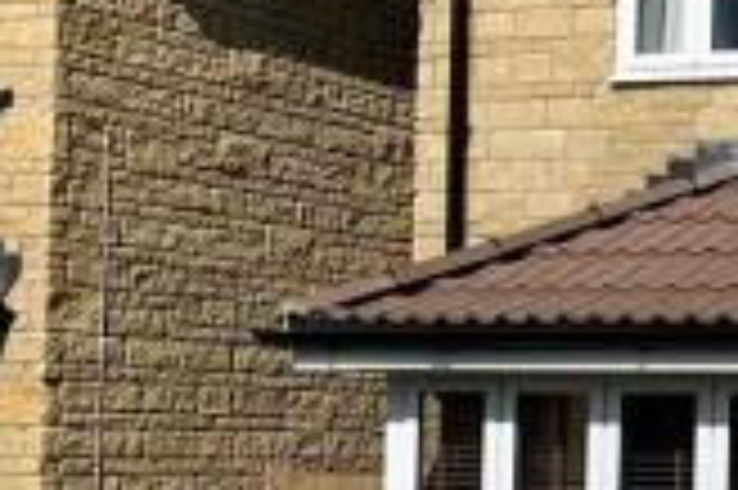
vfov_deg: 14.1
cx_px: 1303
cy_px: 411
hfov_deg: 17.5
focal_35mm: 96
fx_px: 1966
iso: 25
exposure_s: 1/5128
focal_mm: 4.25
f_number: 1.8
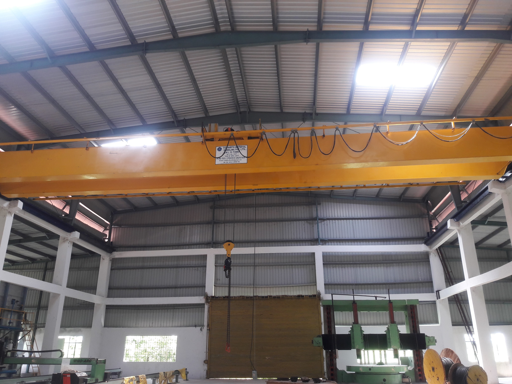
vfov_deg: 49.7
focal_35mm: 28
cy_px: 192
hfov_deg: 63.4
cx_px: 256
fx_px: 414
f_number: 1.9
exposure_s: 1/33
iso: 50
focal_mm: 3.7
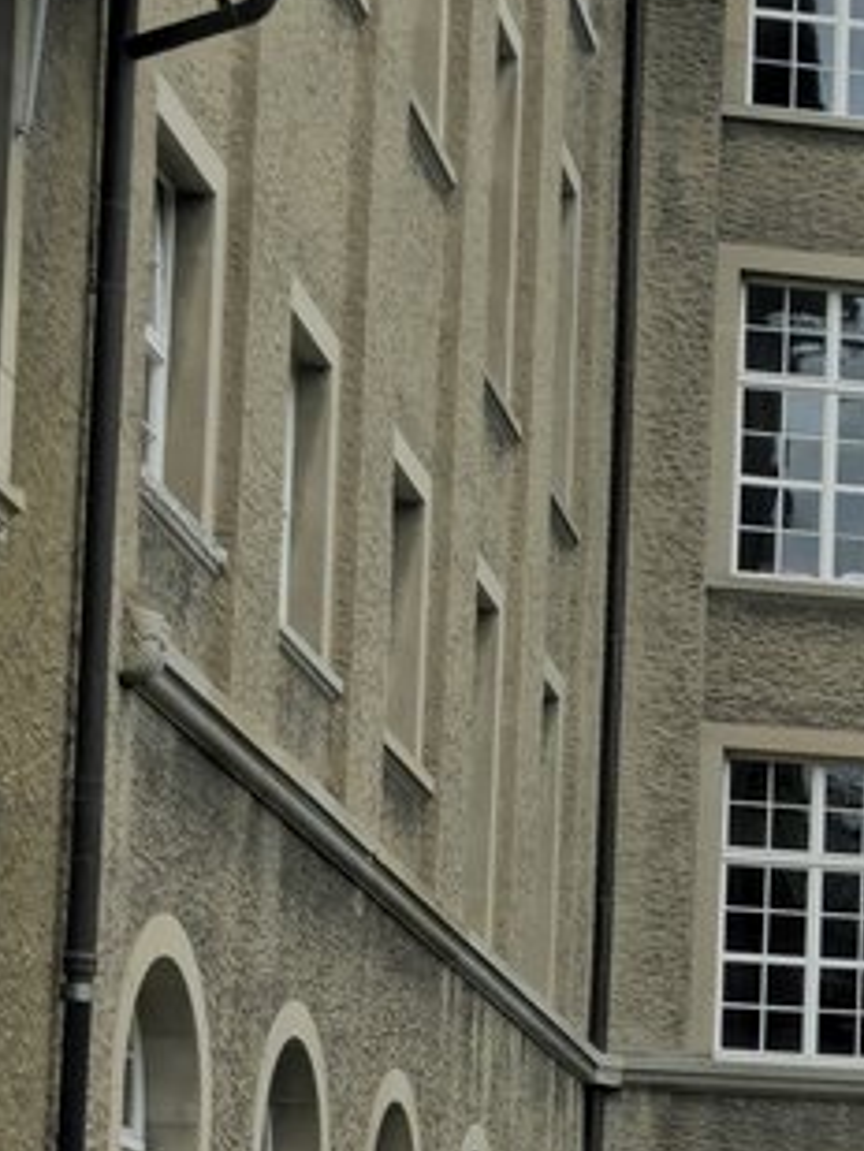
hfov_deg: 10.8
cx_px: 1981
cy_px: 1371
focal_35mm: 119
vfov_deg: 15.9
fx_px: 3958
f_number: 1.7
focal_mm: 6.3
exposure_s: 1/500
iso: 12
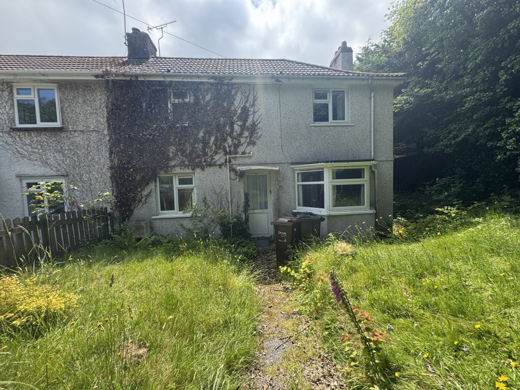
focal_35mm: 14
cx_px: 260
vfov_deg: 85.7
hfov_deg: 102.1
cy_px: 195
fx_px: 210
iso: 40
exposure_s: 1/515
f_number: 2.2
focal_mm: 2.22
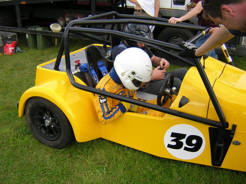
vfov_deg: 39.7
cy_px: 92
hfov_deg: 51.4
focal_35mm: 36
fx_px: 256
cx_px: 123
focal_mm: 4.7
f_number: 2.6
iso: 100
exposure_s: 1/329
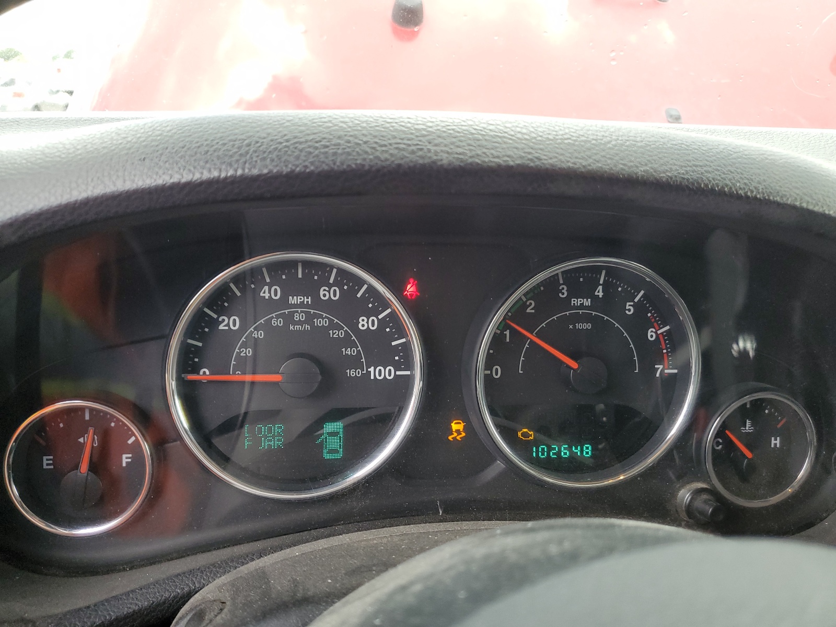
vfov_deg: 53.1
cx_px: 418
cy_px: 314
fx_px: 628
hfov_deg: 67.3
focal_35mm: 26
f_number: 1.5
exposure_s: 1/120
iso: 63
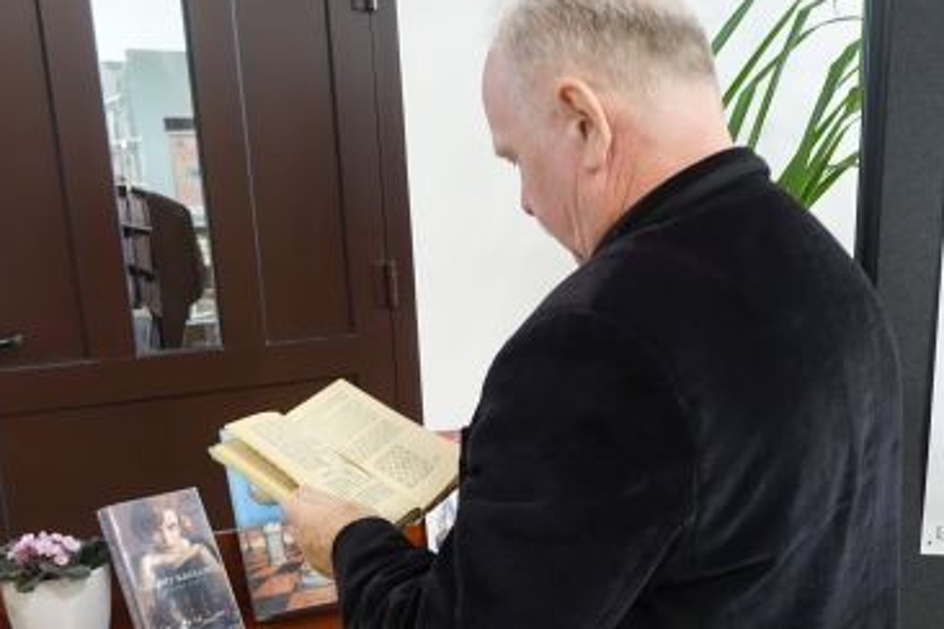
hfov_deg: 46.0
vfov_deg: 31.1
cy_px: 499
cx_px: 596
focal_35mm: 42
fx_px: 1101
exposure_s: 1/25
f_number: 2.8
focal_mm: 8.9
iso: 800
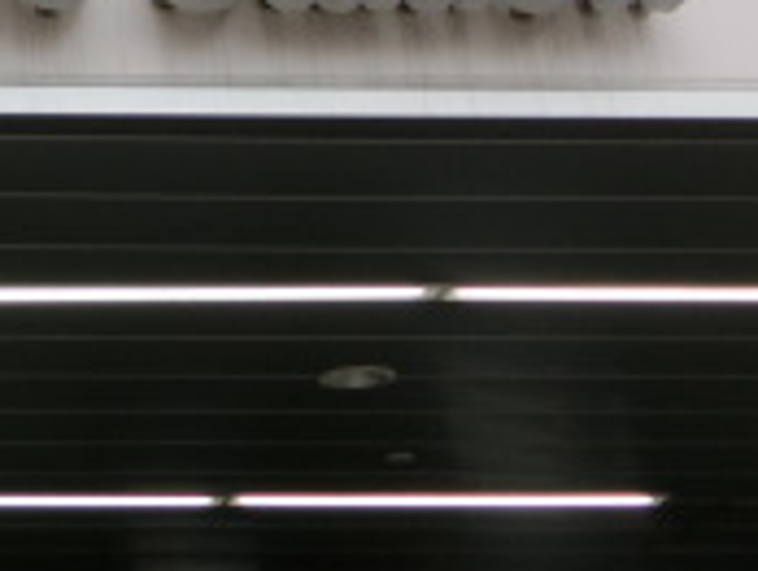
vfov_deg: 11.1
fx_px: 2741
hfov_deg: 14.5
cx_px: -431
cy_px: -449
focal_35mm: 125
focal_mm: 6
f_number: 3.9
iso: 80
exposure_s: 1/250
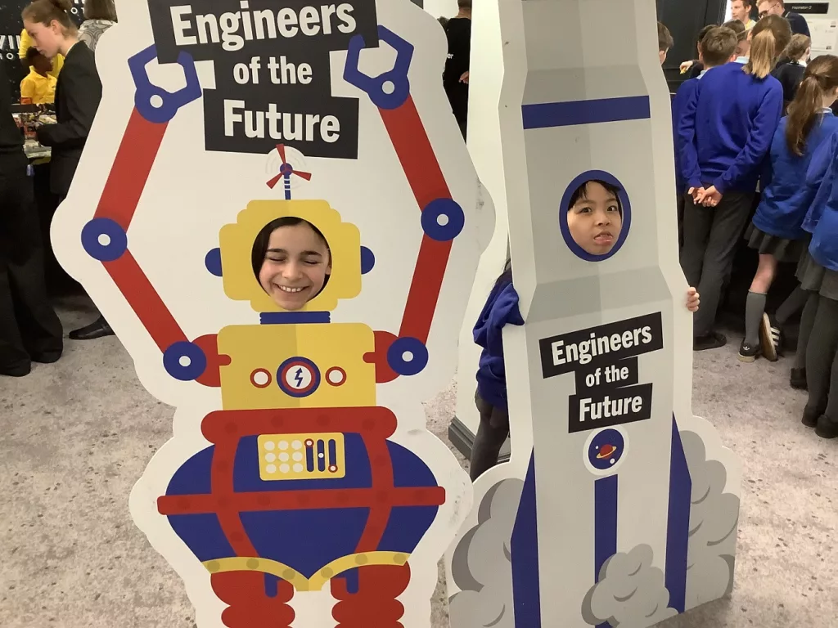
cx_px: 419
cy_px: 314
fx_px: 750
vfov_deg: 45.4
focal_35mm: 31
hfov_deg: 58.4
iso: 250
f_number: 2.4
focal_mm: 3.3
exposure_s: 1/50
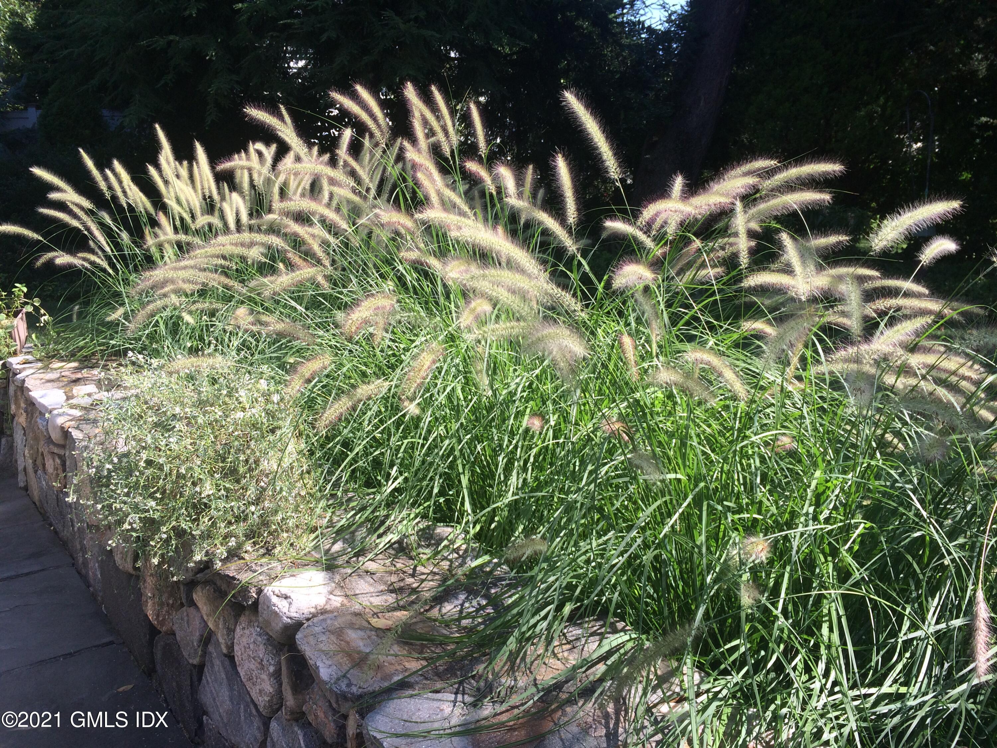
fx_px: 835
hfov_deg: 61.7
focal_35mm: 29
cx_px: 498
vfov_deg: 48.2
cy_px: 374
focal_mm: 4.15
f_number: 2.2
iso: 32
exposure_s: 1/662
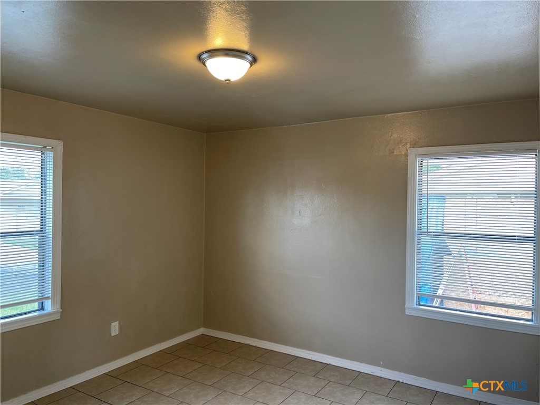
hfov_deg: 69.4
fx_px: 390
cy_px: 202
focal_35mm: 25
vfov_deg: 54.9
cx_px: 270
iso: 100
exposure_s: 1/120
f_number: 1.6
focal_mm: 5.1
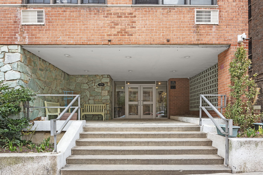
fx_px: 161
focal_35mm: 22
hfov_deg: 78.6
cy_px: 88
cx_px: 132
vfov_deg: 57.2
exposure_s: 1/3
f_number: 11
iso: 200
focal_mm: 22
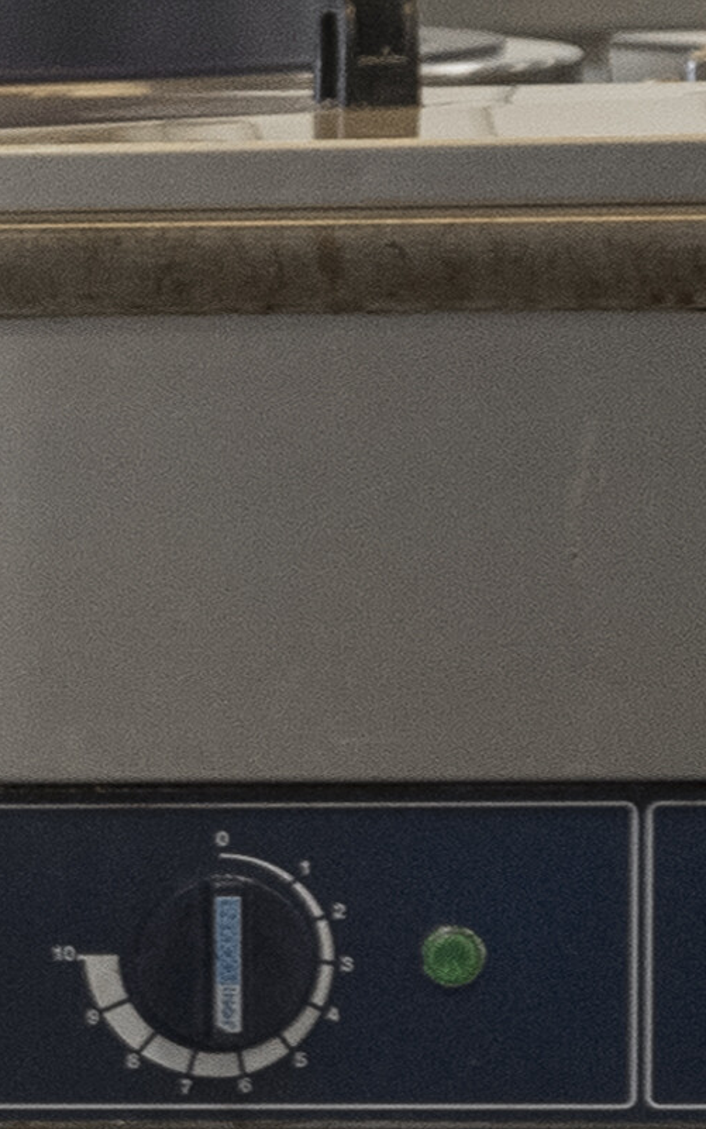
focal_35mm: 404
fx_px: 12431
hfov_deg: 2.9
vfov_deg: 5.2
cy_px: 946
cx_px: -4187
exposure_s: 1/125
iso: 800
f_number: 5
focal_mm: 46.5
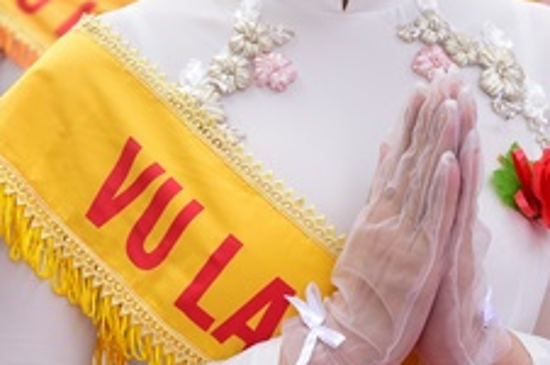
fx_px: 2899
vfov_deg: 7.1
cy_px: -135
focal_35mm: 190
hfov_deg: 10.8
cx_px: 411
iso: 320
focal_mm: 66
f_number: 5.6
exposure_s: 1/200
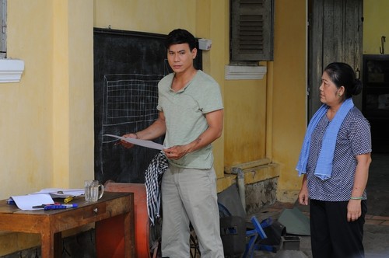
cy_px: 129
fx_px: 971
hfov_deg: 22.6
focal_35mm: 90
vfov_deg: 15.1
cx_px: 194
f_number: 6.3
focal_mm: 60
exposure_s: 1/125
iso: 200
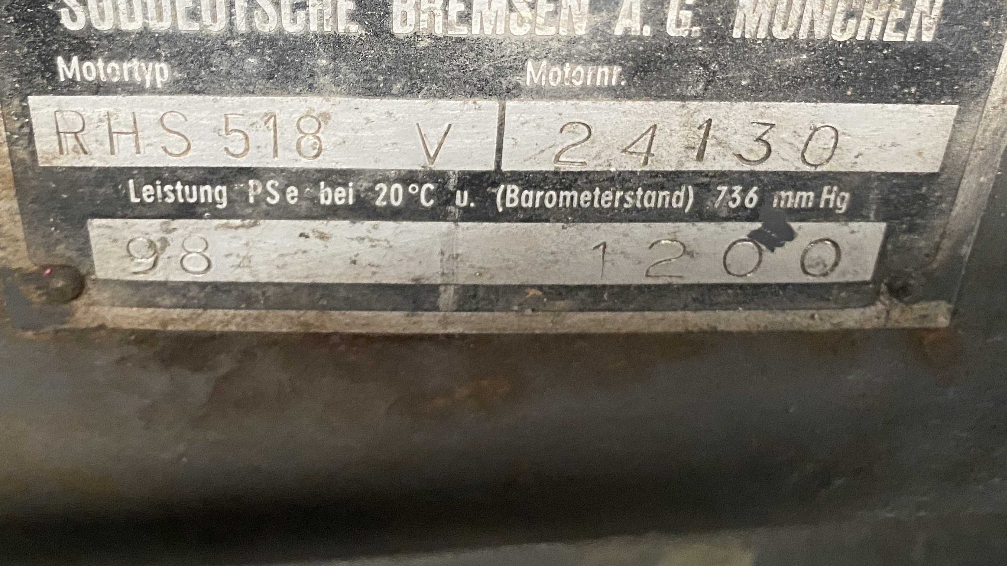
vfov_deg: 27.9
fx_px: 1095
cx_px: 443
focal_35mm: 41
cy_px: 52
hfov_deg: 49.3
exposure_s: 1/40
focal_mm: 4.25
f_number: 1.8
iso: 640
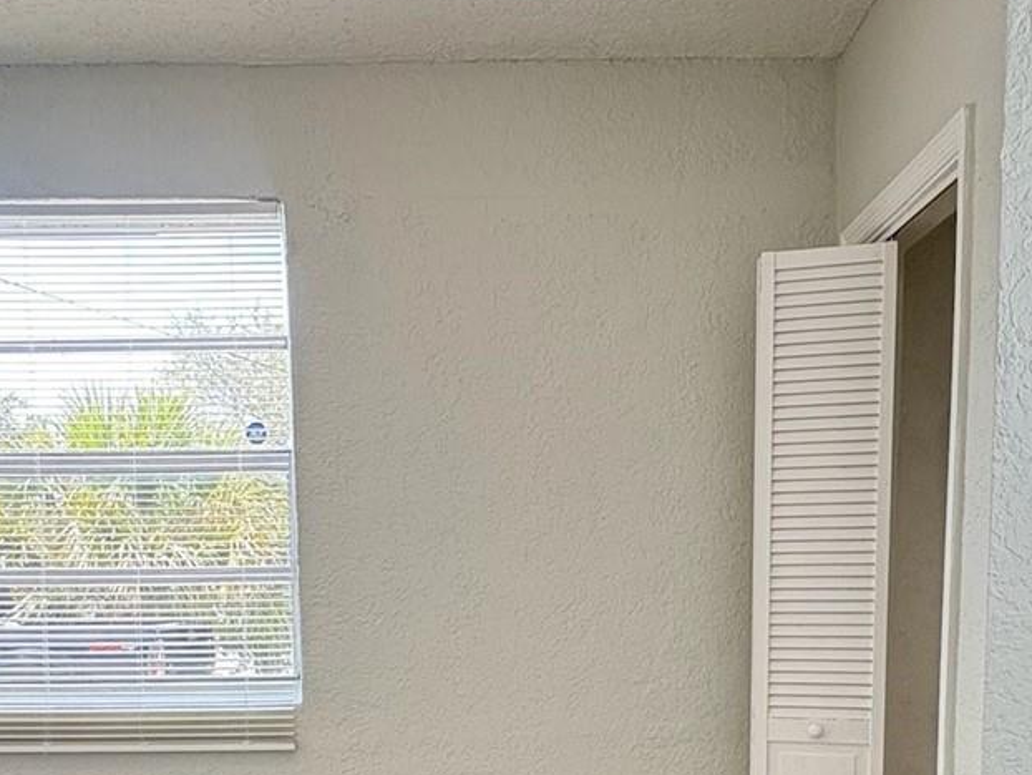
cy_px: 679
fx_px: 1074
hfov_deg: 51.3
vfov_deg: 37.4
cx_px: 514
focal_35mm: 36
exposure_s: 1/120
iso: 160
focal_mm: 2.22
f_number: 2.2
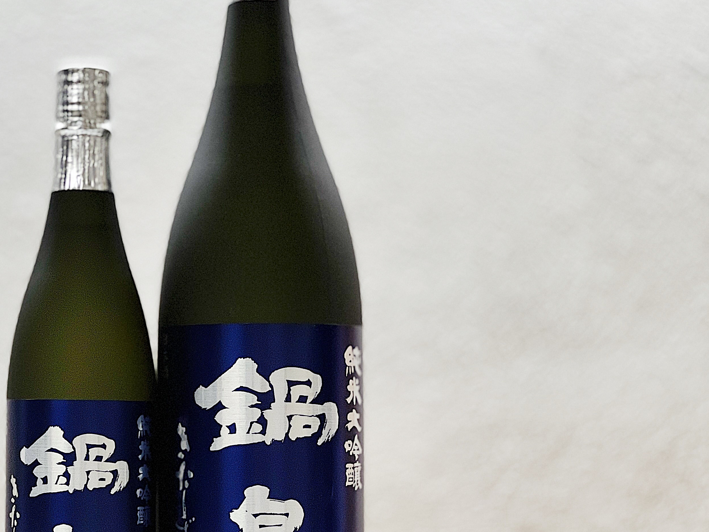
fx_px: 2560
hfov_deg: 15.7
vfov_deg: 11.9
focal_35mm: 125
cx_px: 182
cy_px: 287
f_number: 2.8
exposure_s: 1/100
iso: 160
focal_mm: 9
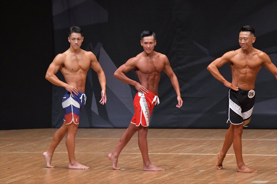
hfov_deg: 8.1
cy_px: 92
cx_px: 138
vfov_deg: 5.4
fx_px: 1961
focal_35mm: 255
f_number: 5.6
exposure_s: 1/400
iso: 6400
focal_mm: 170
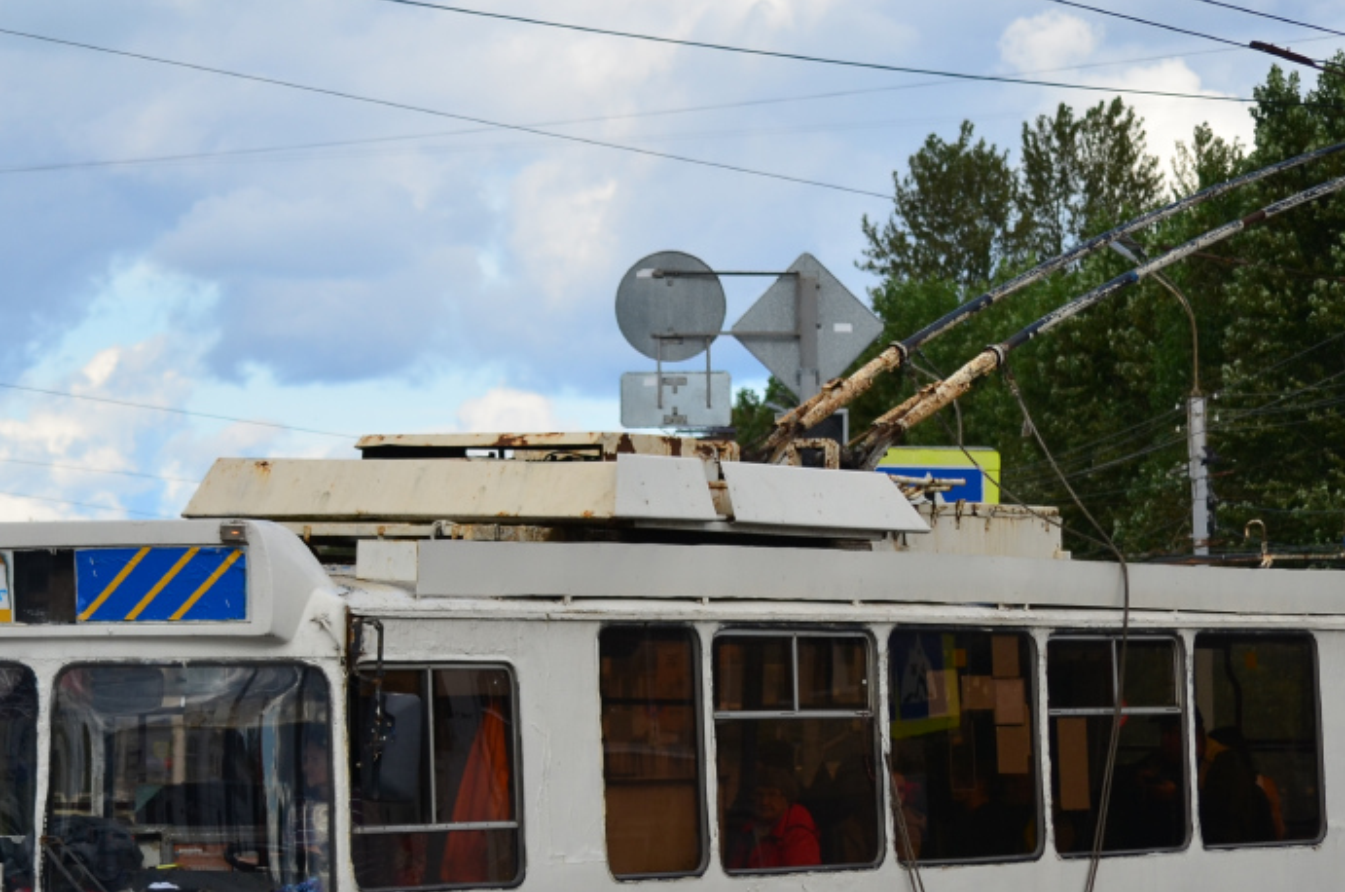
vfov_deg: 7.8
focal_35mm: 175
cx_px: 650
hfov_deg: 11.8
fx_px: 6526
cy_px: 755
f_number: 4.2
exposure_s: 1/1250
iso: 160
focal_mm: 62
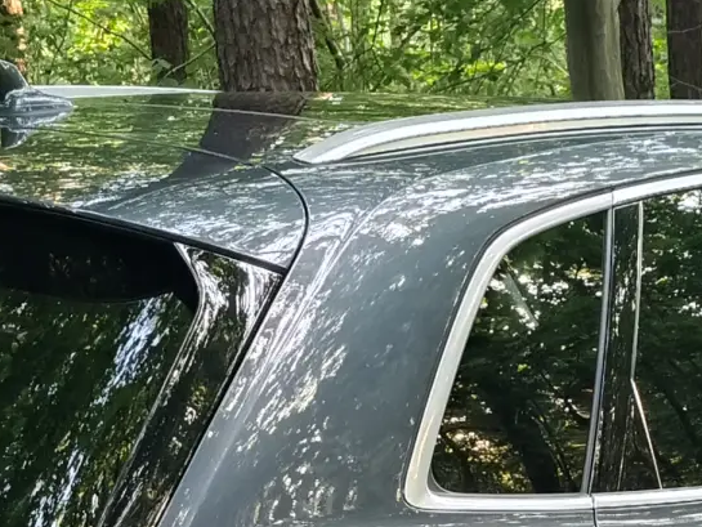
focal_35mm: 110
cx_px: 395
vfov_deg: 13.0
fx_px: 2231
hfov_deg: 17.9
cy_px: 699
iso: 400
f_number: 1.8
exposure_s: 1/50
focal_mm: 4.84
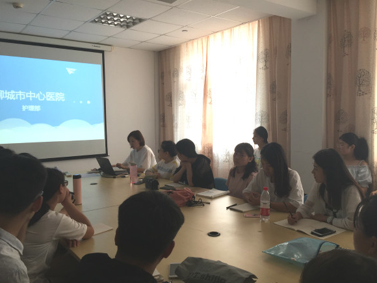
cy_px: 146
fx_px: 327
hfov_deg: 60.0
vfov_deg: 46.8
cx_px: 192
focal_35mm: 30
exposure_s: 1/50
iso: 32
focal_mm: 4.15
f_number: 2.2
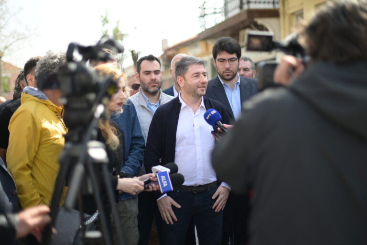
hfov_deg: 39.6
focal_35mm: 50
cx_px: 184
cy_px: 122
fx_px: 510
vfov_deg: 27.0
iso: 1000
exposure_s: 1/13000
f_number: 1.8
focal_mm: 50
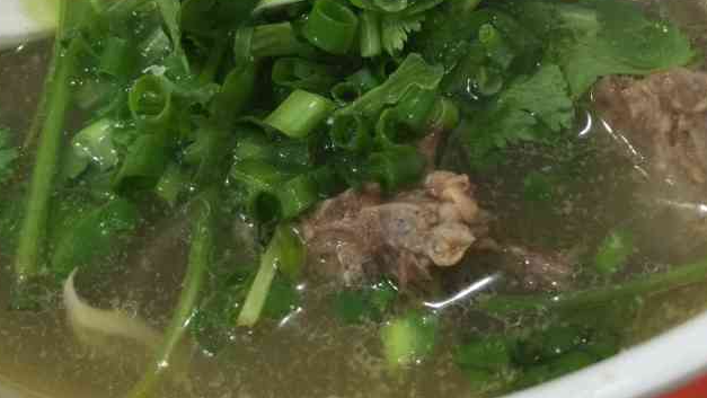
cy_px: 59
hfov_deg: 43.7
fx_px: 881
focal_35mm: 47
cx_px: 378
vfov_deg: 24.9
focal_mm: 4.15
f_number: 2.2
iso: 80
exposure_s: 1/17
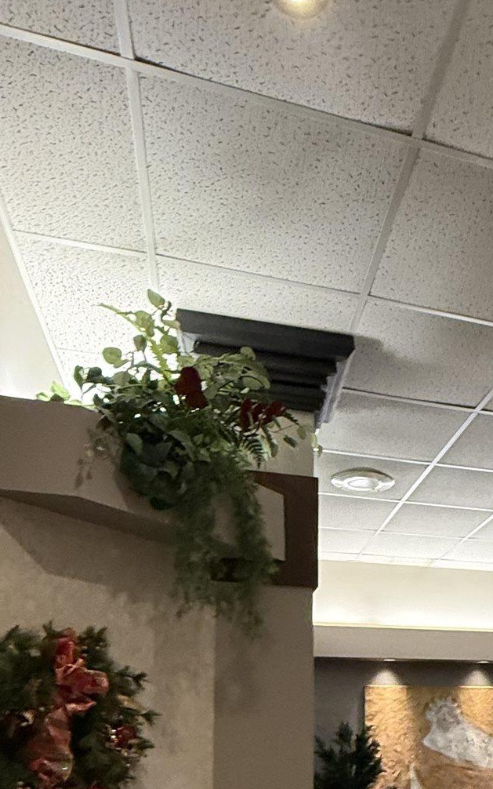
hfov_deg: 34.8
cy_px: 695
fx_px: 731
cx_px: 461
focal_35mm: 34
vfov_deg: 50.9
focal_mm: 2.22
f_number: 2.2
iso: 400
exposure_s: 1/60
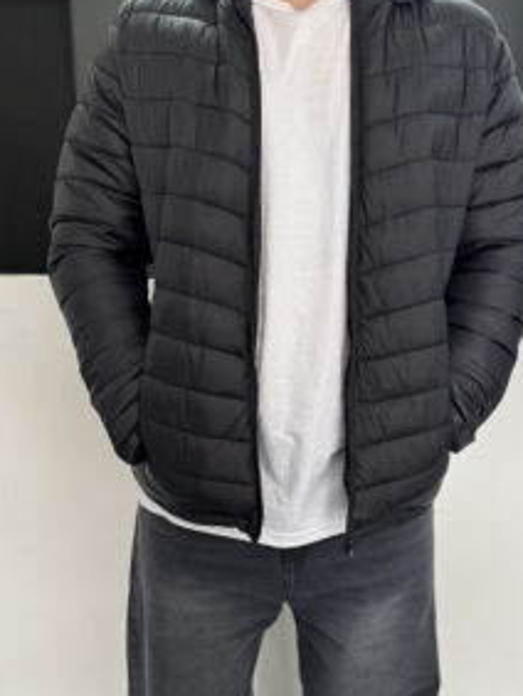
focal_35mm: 34
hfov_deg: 41.8
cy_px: 422
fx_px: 684
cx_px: 289
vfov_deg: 53.5
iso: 160
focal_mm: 6.76
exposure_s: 1/100
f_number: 1.78
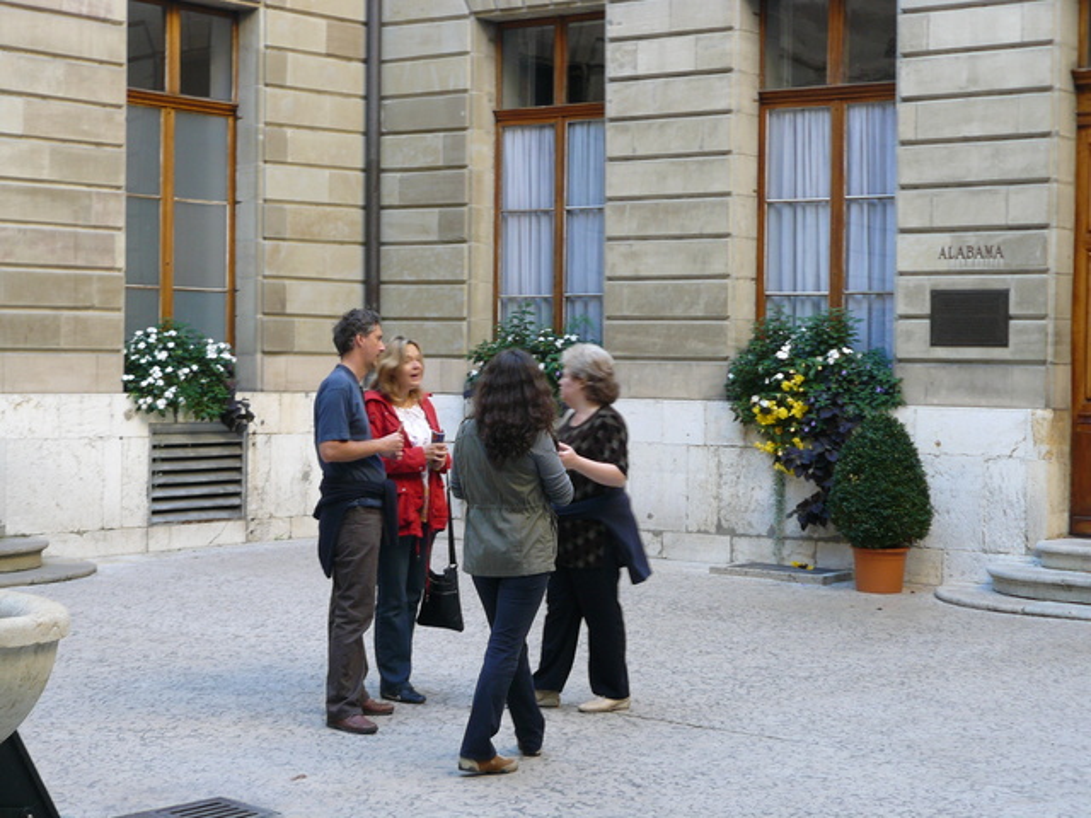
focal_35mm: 66
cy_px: 409
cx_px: 546
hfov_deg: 29.4
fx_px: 2080
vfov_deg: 22.3
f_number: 3.2
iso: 100
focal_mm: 11
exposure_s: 1/30
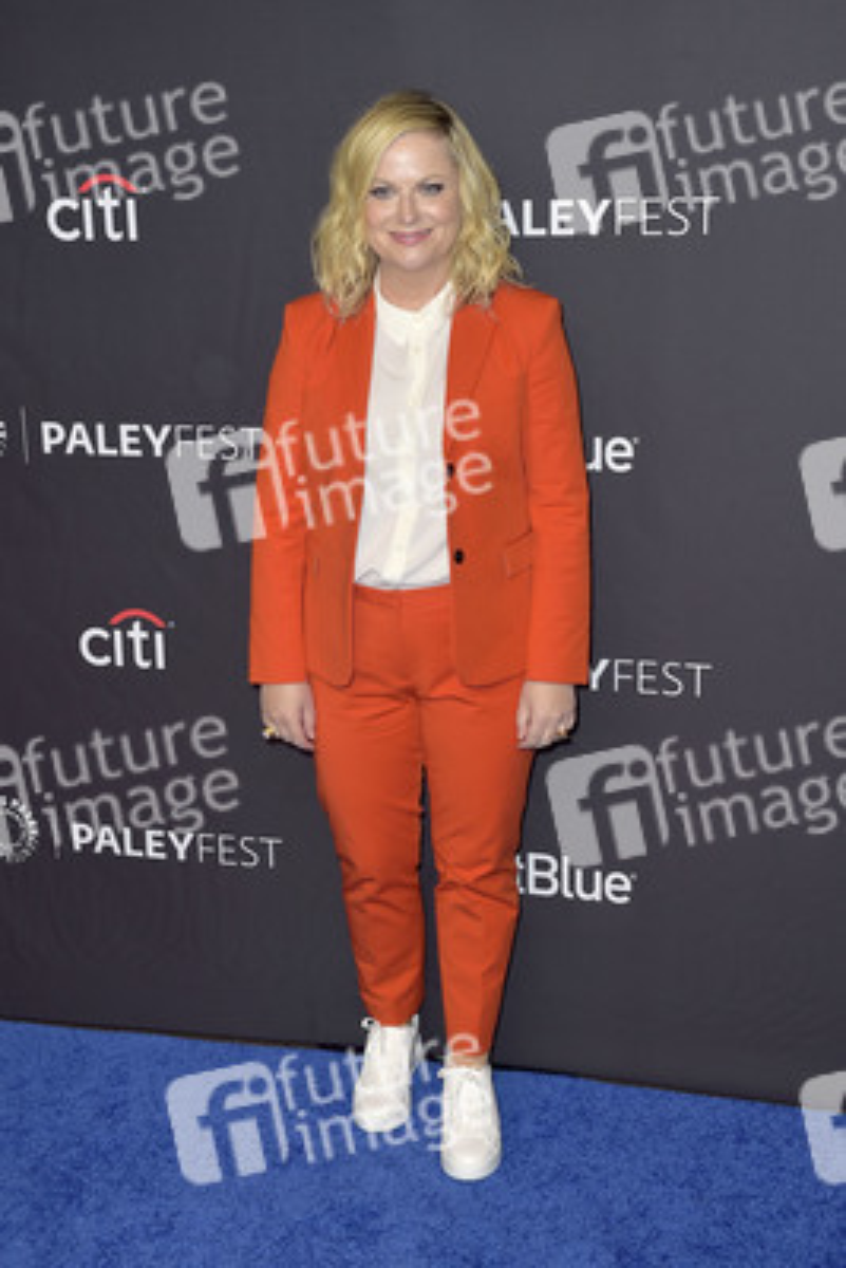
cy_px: 634
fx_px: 1690
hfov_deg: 28.1
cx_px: 423
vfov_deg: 41.1
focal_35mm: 48
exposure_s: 1/250
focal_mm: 48
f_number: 5.6
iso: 250
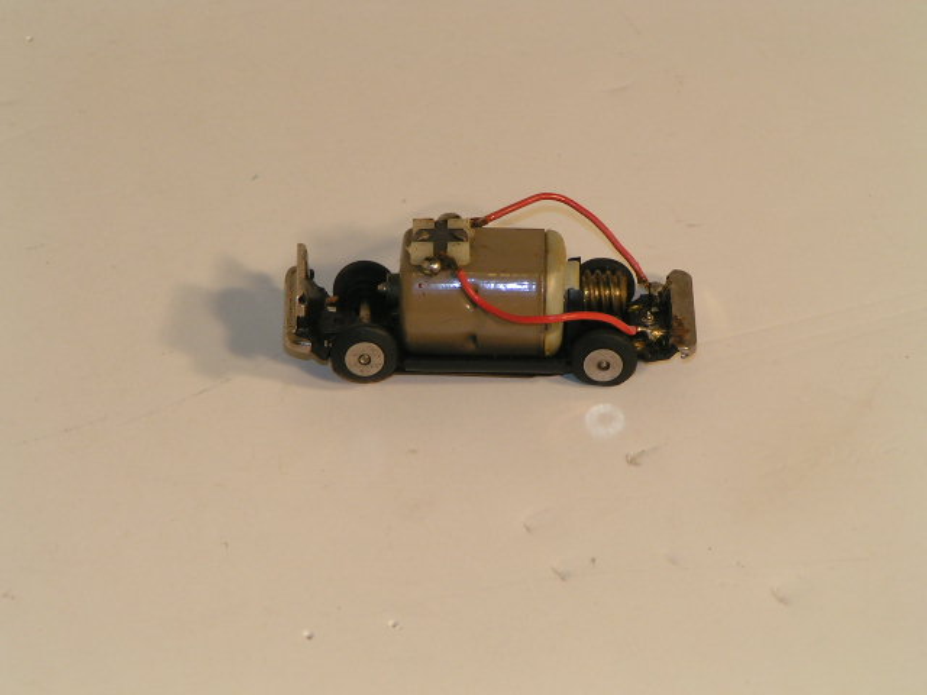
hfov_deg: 10.0
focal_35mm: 197
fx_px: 5276
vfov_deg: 7.5
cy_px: 348
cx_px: 464
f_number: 5.6
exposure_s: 1/80
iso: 50
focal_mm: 30.1
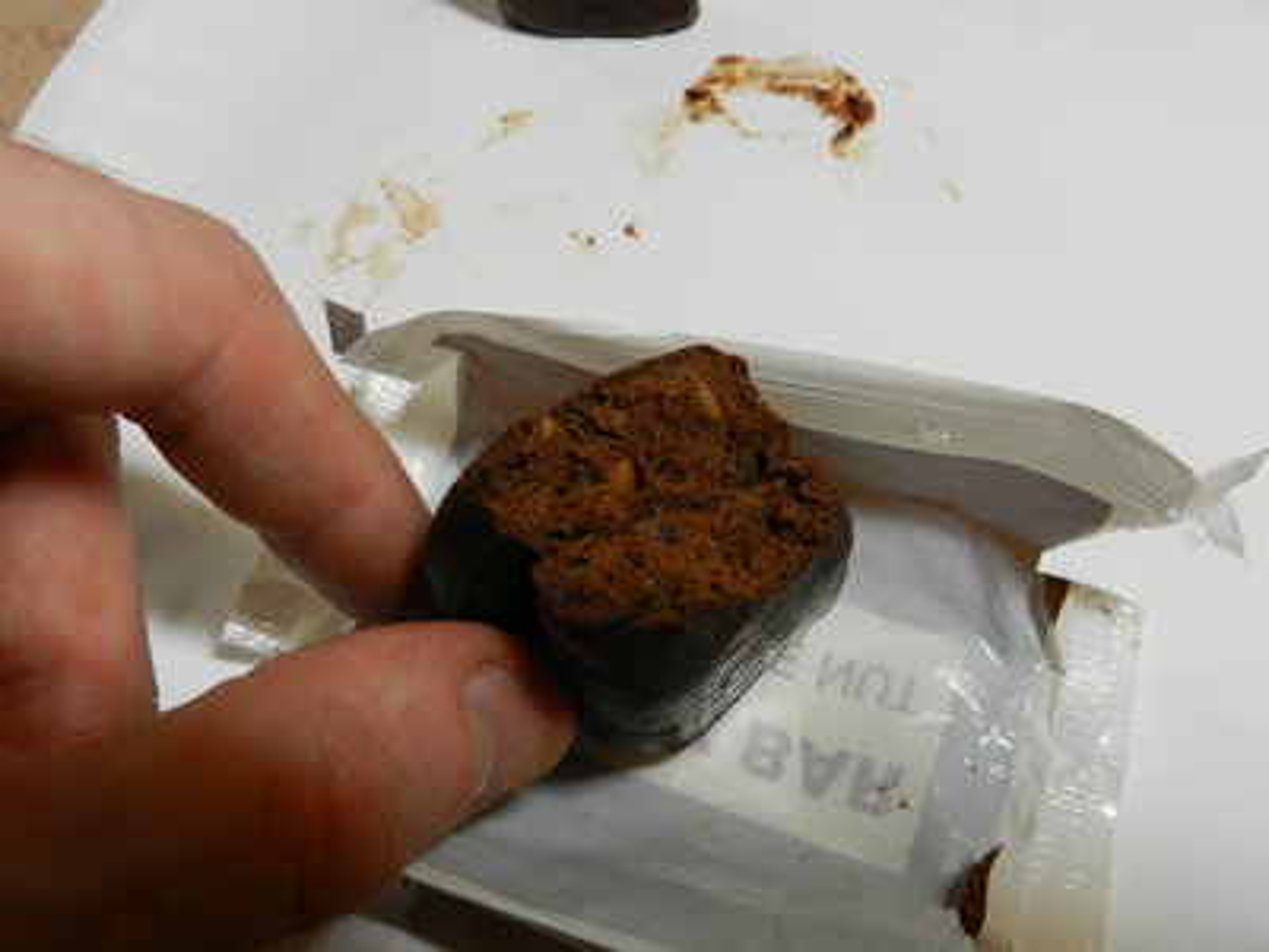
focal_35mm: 32
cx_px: 634
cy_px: 476
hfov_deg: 56.8
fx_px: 1173
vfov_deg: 44.2
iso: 640
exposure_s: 1/125
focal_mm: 5.6
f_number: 3.7
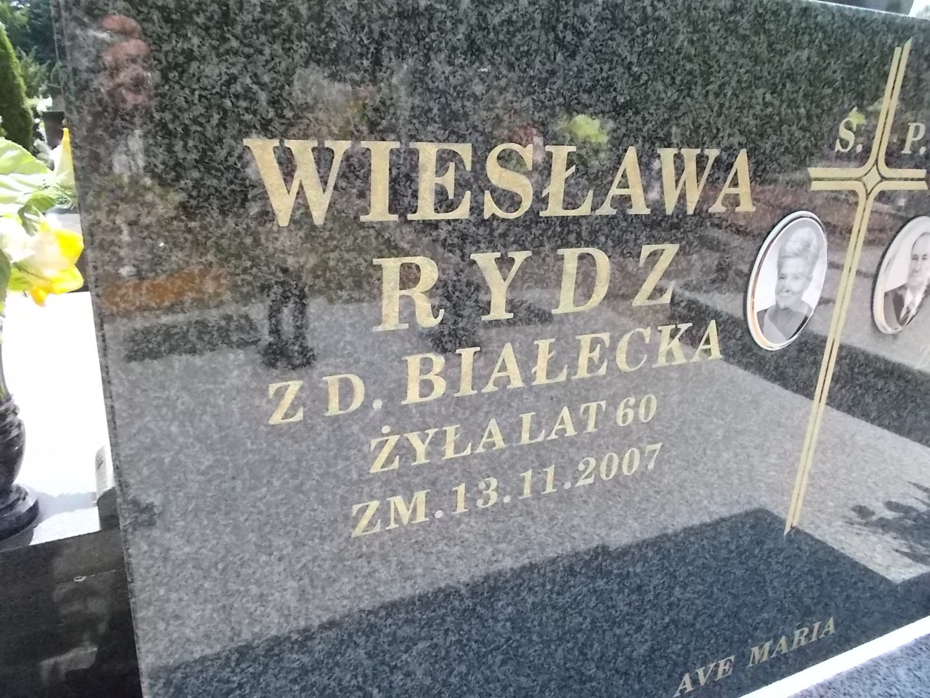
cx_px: 465
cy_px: 349
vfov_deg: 53.1
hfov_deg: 67.3
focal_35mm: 26
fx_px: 699
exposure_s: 1/200
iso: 400
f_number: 8
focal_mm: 4.6
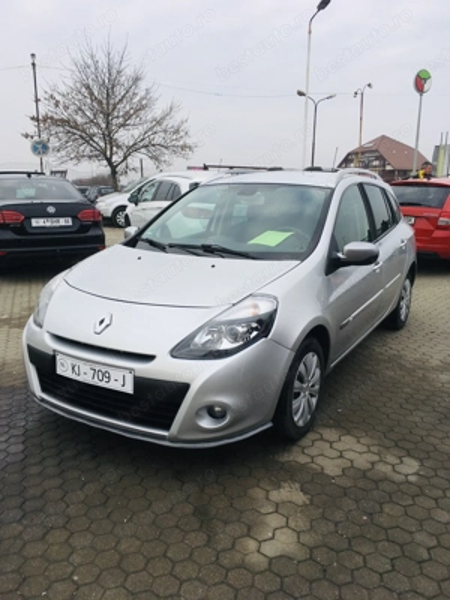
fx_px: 503
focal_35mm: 29
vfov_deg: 61.7
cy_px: 300
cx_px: 225
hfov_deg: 48.2
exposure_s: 1/693
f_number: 2.2
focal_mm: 4.15
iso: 25
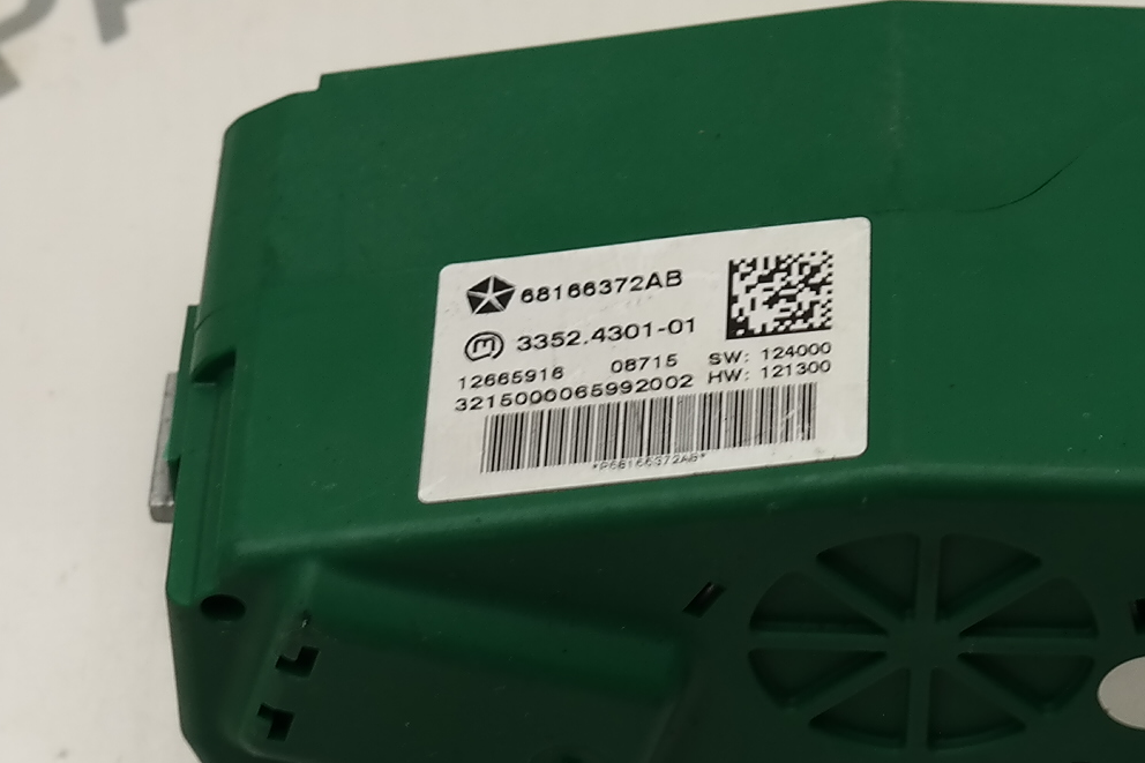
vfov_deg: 9.2
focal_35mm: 149
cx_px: 867
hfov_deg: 13.7
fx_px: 4738
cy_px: 327
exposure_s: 1/125
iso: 100
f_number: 4
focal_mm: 25
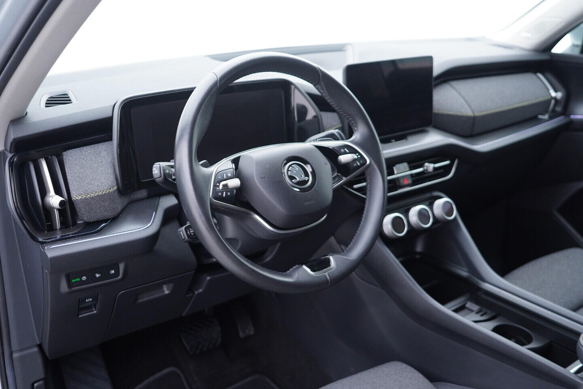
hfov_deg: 53.1
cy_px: 194
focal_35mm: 36
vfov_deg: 36.9
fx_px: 583
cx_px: 292
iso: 320
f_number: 2.8
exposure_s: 1/40
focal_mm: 24
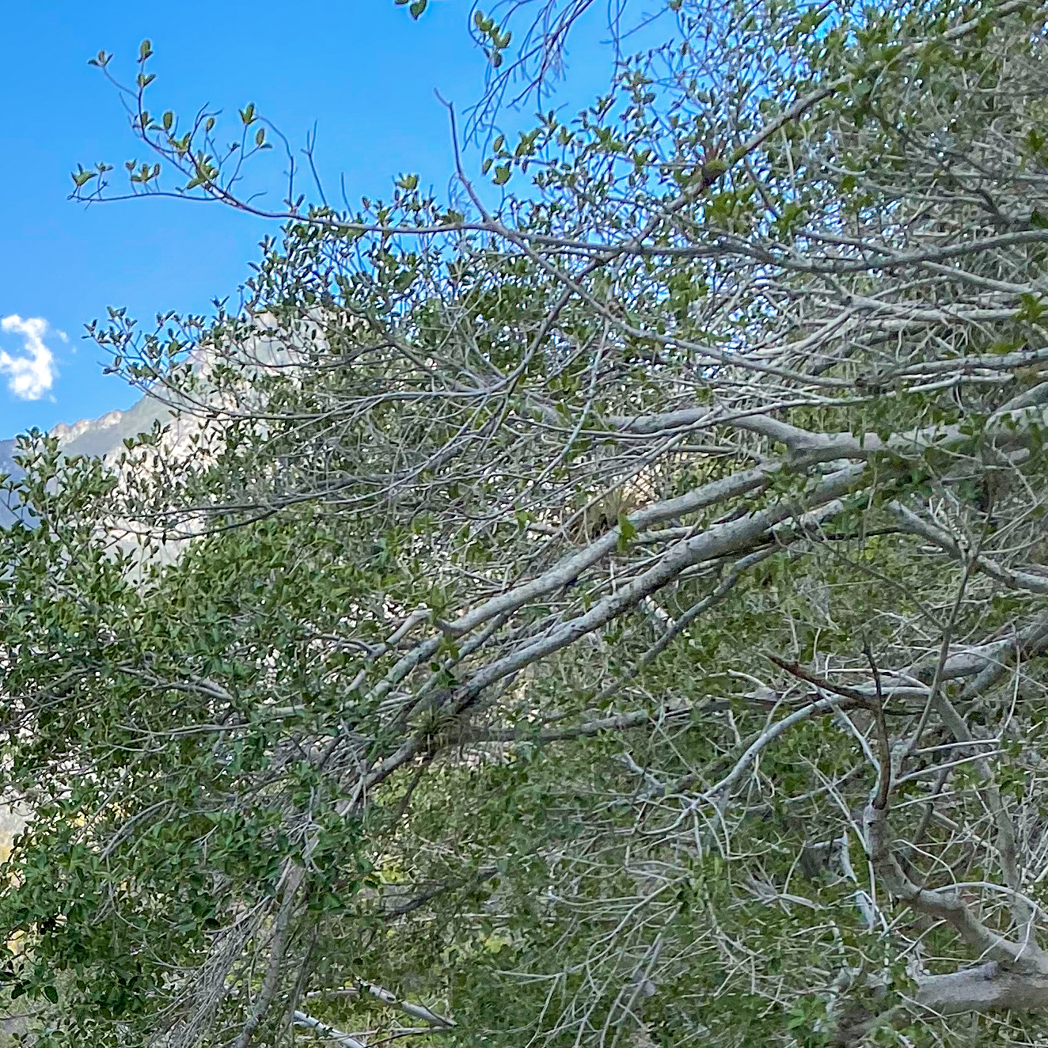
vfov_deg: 21.0
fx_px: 2398
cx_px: -111
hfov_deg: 23.1
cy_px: 1557
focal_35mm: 70
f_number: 1.8
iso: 32
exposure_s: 1/1232
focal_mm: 4.25
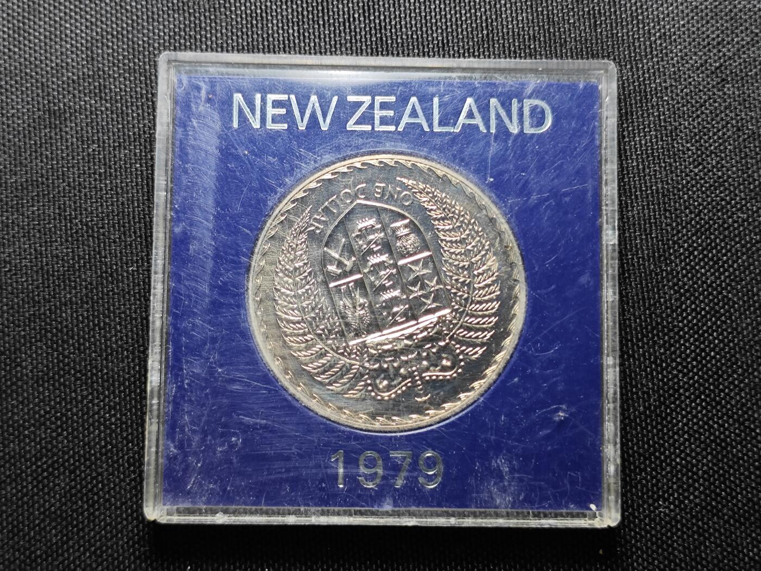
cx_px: 380
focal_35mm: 49
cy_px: 286
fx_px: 1077
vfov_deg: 29.7
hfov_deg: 38.9
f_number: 1.6
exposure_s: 1/76.5
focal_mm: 5.84
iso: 125
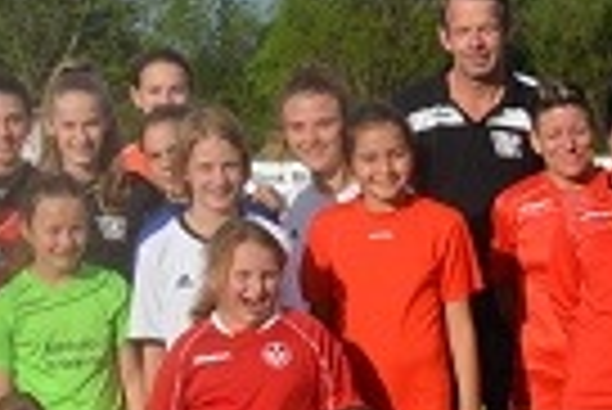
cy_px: 340
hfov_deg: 14.1
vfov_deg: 10.2
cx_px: -356
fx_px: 2292
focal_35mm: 135
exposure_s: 1/2000
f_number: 8
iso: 400
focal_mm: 27
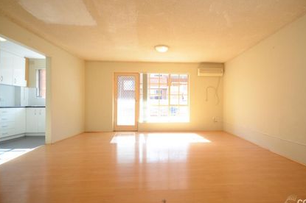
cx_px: 170
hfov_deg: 92.9
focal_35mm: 17
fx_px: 144
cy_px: 102
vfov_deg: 70.3
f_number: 5.6
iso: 400
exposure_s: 1/60
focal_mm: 10
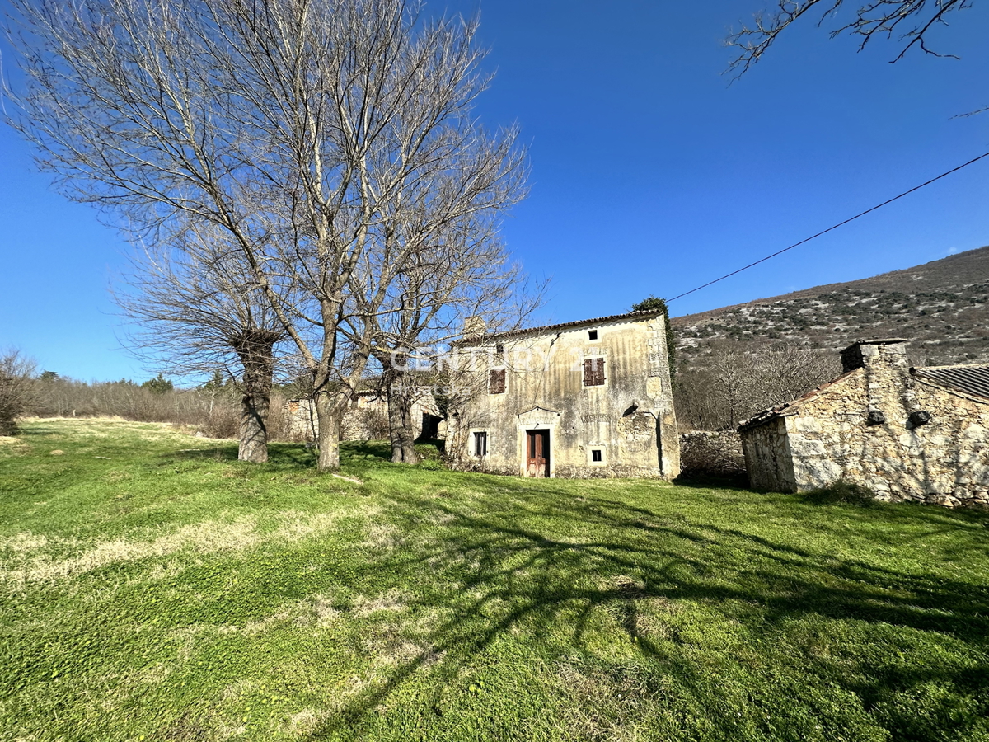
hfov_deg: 102.1
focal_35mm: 14
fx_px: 400
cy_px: 371
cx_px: 494
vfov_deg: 85.7
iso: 40
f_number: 2.2
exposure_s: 1/1742
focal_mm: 2.22
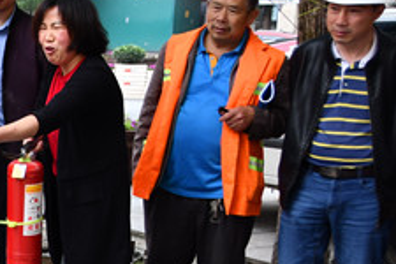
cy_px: 228
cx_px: -130
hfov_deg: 19.5
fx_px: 1056
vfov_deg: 14.1
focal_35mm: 96
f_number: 3.8
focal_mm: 24
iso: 500
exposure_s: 1/250
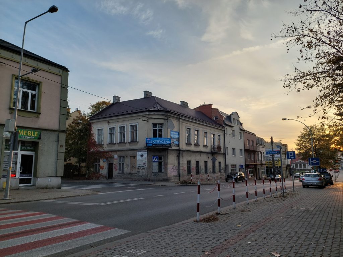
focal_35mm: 24
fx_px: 238
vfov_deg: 56.8
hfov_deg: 71.6
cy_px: 128
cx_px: 172
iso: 40
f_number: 1.8
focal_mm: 5.23
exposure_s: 1/511
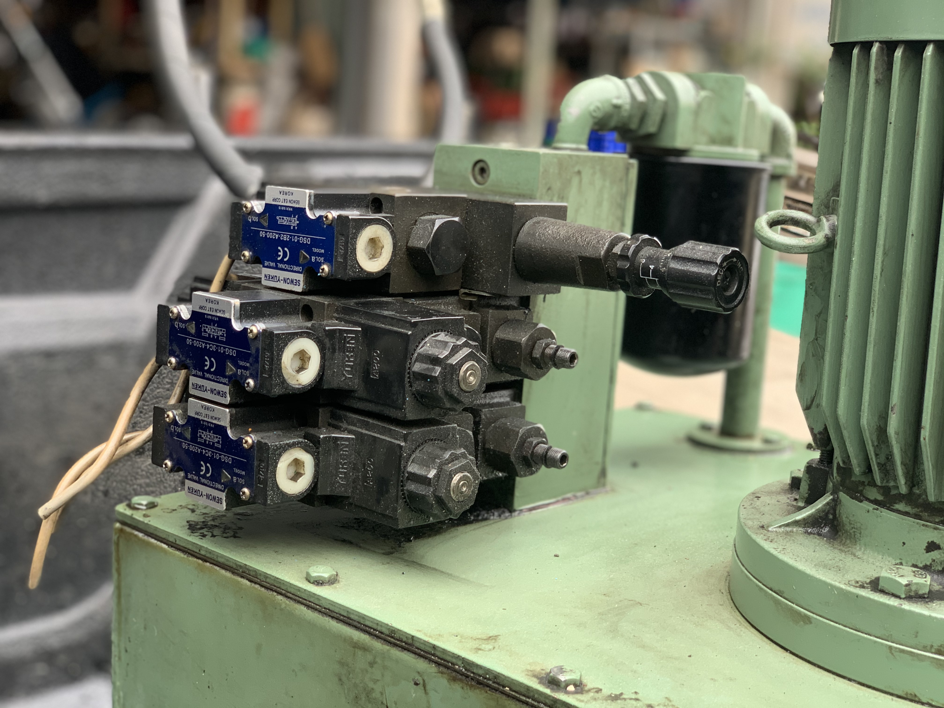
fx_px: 1418
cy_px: 354
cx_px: 472
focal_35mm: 52
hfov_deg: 36.8
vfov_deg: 28.0
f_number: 2.4
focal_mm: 6
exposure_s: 1/122
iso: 80
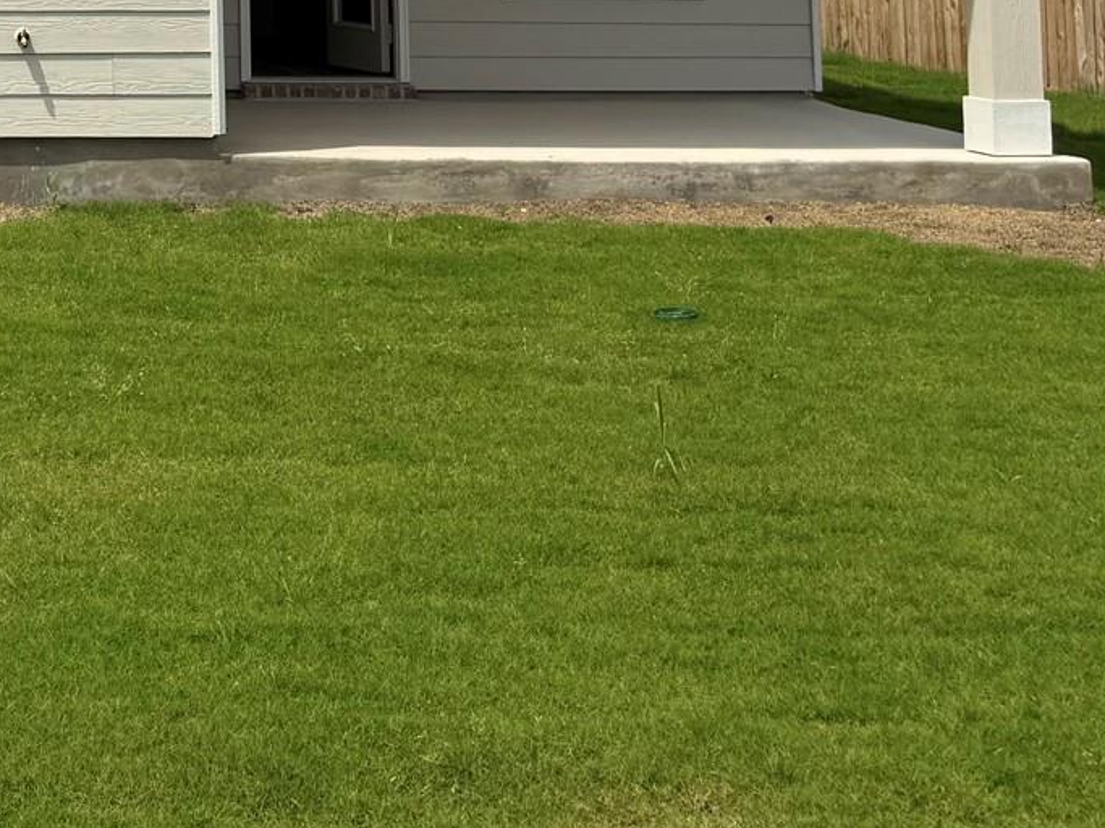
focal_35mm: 72
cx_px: -147
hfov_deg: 24.9
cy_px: -239
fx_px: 2298
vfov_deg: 19.0
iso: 80
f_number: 1.78
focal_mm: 6.76
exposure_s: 1/6410
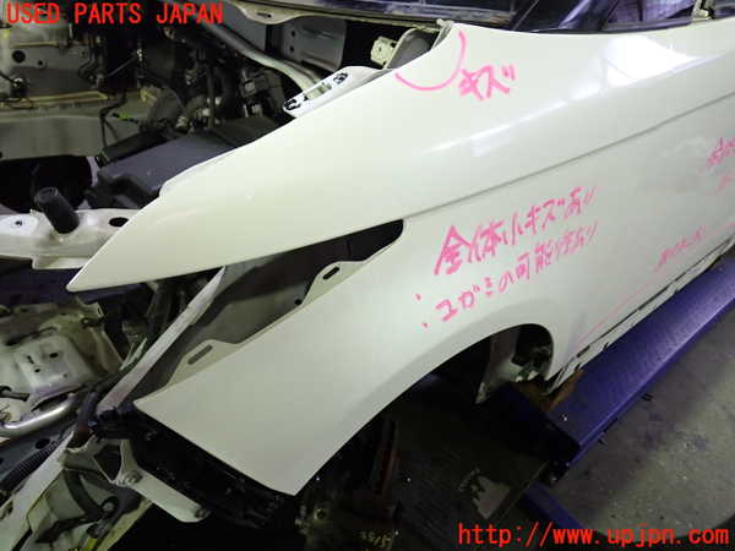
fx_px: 595
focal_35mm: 28
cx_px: 368
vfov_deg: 49.7
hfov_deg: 63.4
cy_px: 276
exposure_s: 1/30
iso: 320
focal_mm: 5.05
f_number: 2.2
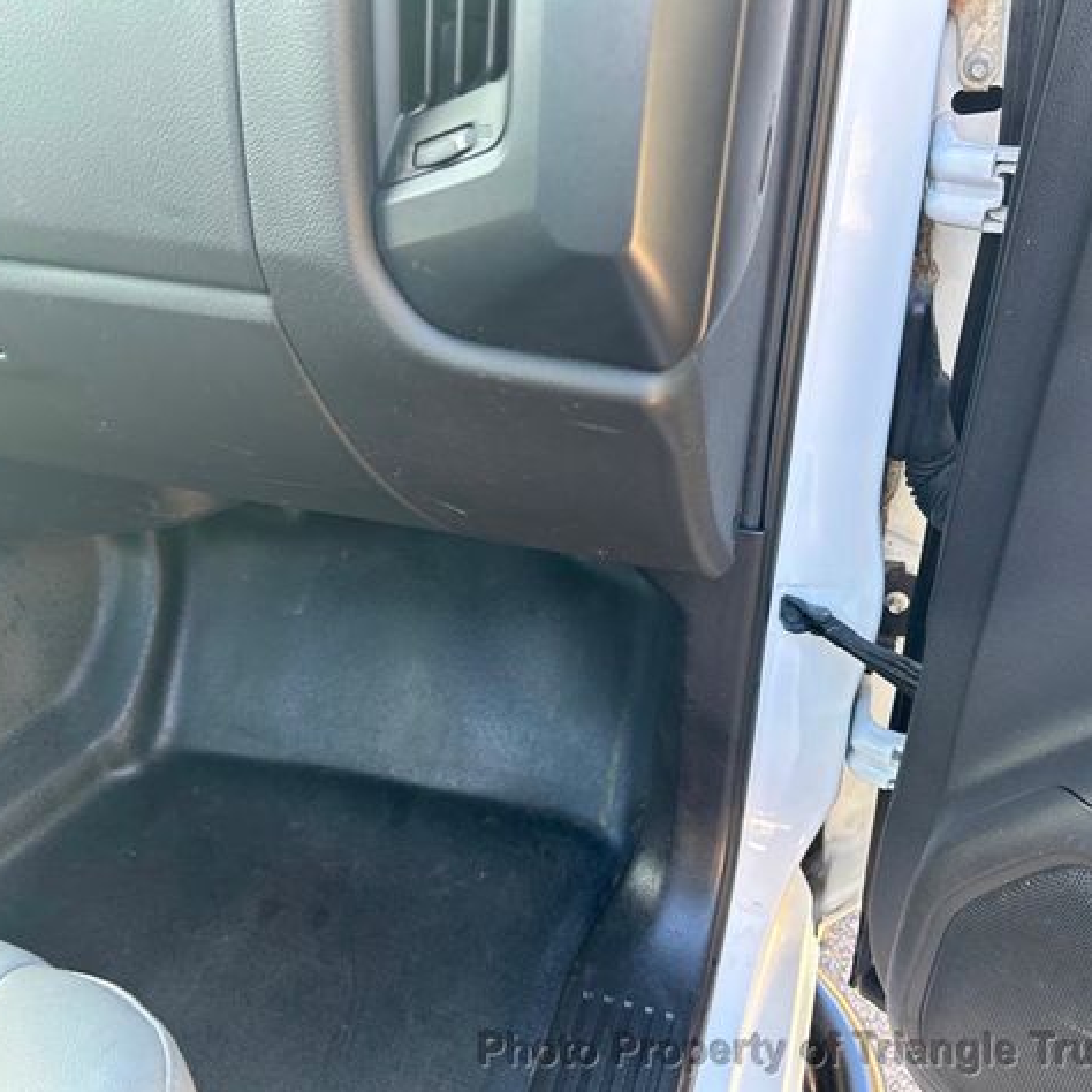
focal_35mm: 31
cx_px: 634
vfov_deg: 52.5
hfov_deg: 52.3
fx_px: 1106
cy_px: 546
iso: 80
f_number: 1.5
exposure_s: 1/121
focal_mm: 5.7
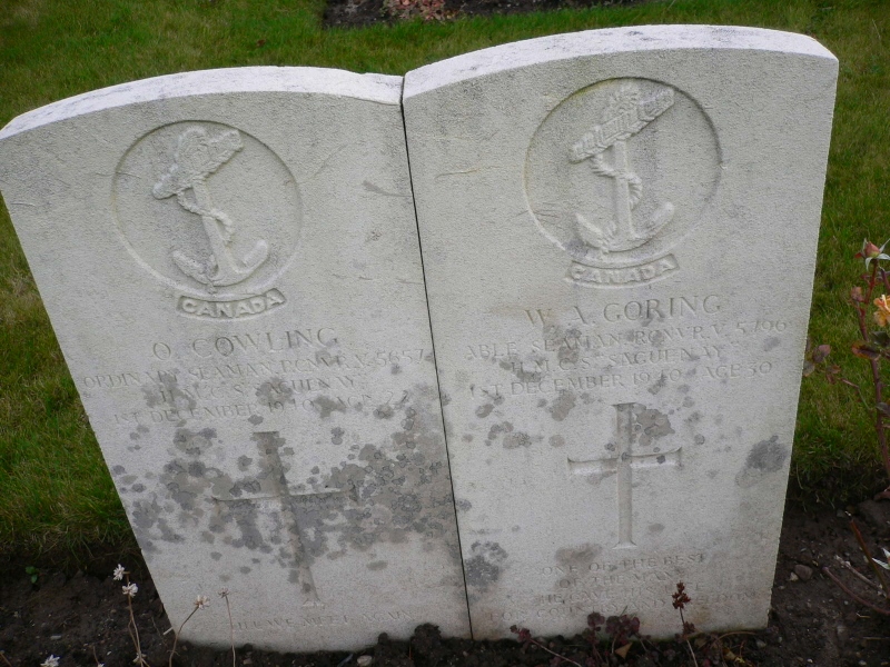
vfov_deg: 40.7
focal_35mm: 35
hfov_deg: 52.6
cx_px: 445
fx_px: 900
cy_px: 334
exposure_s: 1/200
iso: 80
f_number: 2.8
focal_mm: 5.8
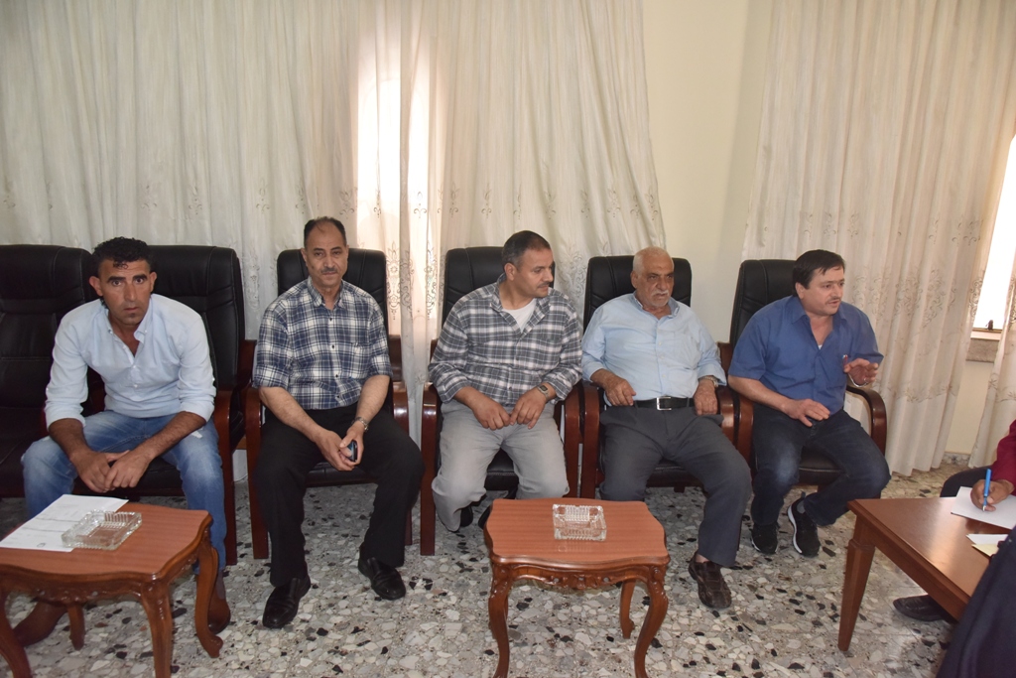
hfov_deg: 73.7
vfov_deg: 53.1
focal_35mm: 24
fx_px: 677
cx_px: 508
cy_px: 339
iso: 2500
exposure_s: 1/200
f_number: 6.3
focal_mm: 24
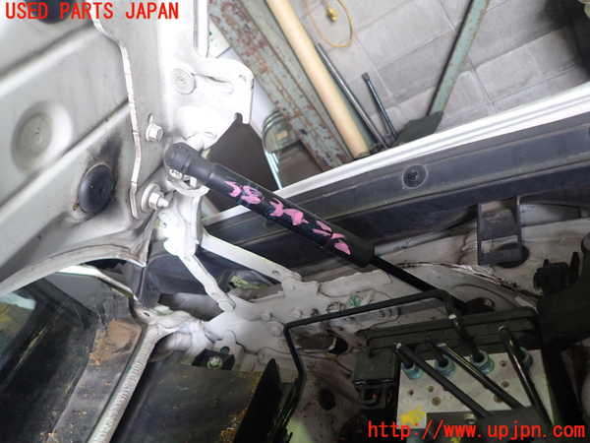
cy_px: 222
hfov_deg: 69.4
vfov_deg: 54.9
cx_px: 295
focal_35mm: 25
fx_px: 426
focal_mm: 4.5
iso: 200
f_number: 2
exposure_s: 1/40
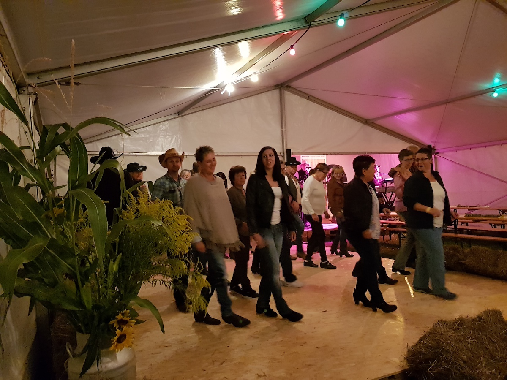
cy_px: 190
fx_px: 381
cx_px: 254
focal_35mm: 26
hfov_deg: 67.3
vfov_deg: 53.1
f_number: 1.7
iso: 800
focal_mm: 4.2
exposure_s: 1/33
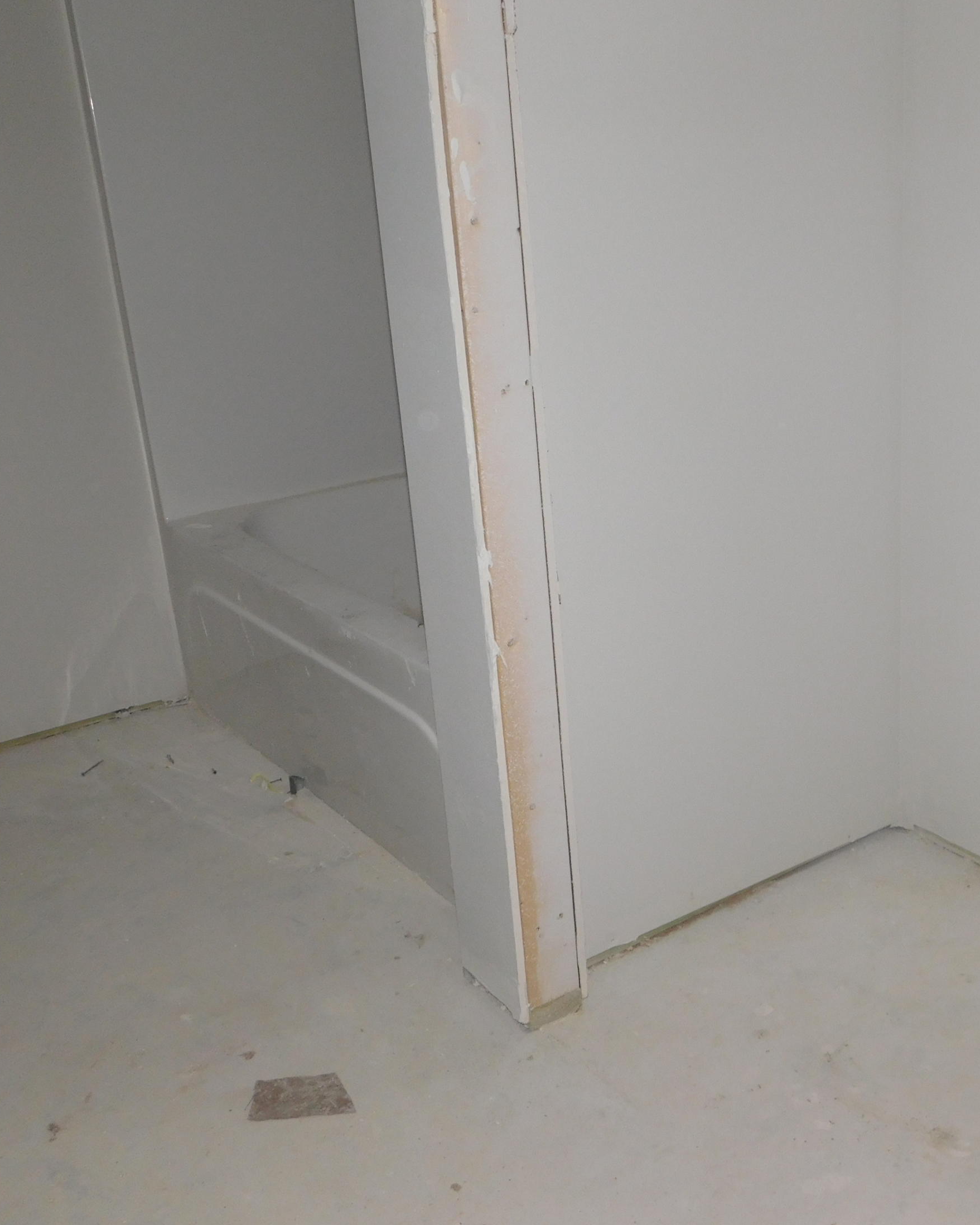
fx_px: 1450
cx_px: 749
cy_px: 609
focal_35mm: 40
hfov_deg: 36.4
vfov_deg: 45.8
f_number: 3.2
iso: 200
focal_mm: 5.3
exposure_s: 1/30
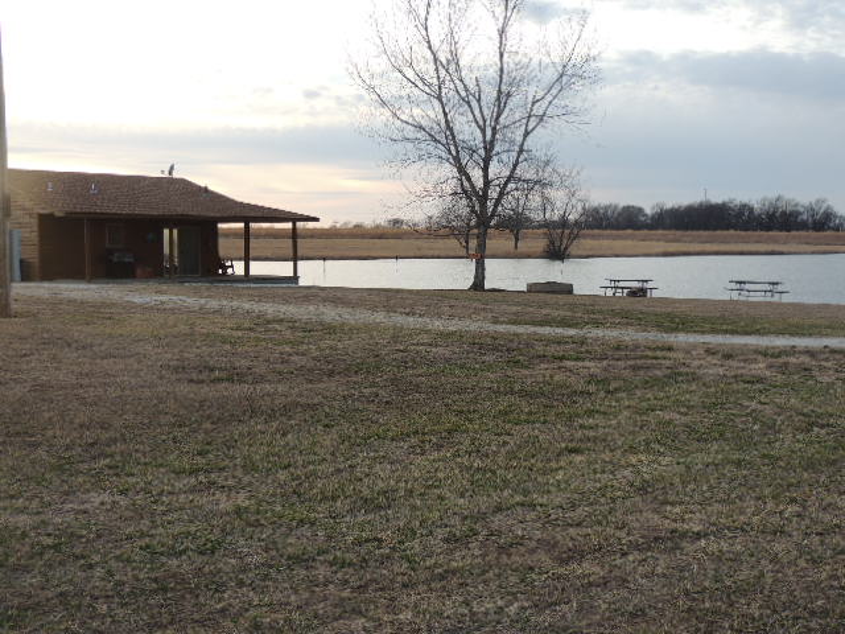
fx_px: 1050
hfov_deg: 43.9
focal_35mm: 43
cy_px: 317
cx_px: 422
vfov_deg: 33.6
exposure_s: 1/160
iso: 100
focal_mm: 7.6
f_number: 3.4
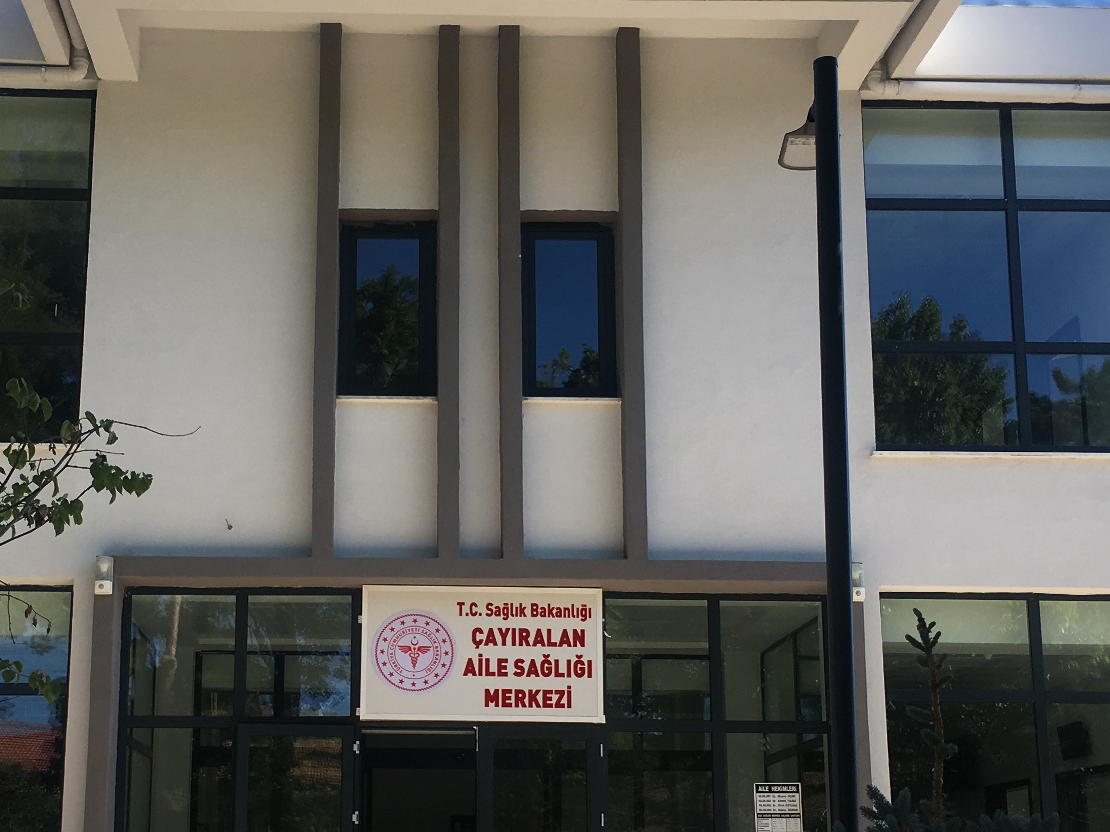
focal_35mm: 54
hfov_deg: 35.4
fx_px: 1732
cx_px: 443
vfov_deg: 26.9
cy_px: 530
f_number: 2.2
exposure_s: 1/761
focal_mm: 4.15
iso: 25
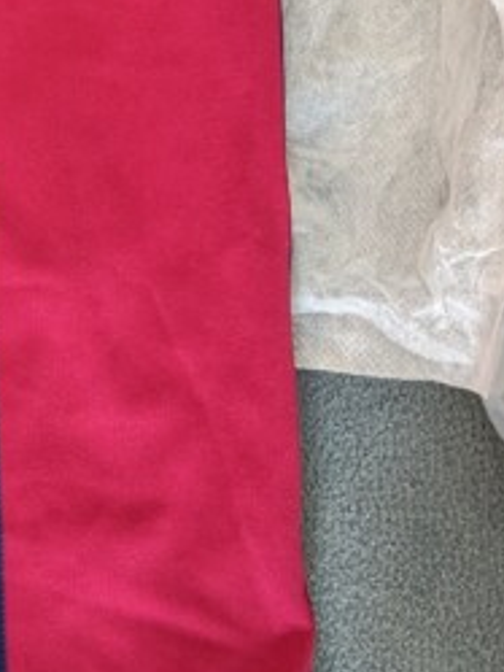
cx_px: -491
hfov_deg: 12.0
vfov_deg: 17.6
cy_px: 162
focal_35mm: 111
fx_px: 2153
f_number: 1.73
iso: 70
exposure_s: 1/25
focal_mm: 4.38
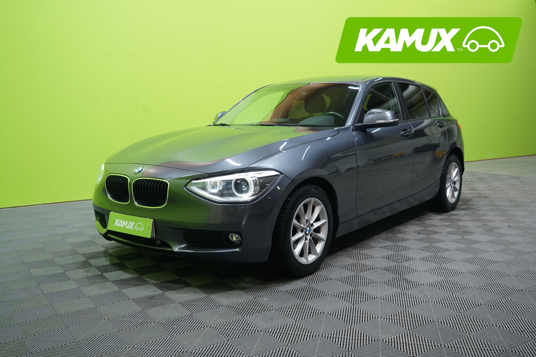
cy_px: 178
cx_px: 268
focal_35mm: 33
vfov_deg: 40.0
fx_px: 491
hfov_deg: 57.2
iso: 800
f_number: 5
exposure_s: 1/20
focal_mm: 33
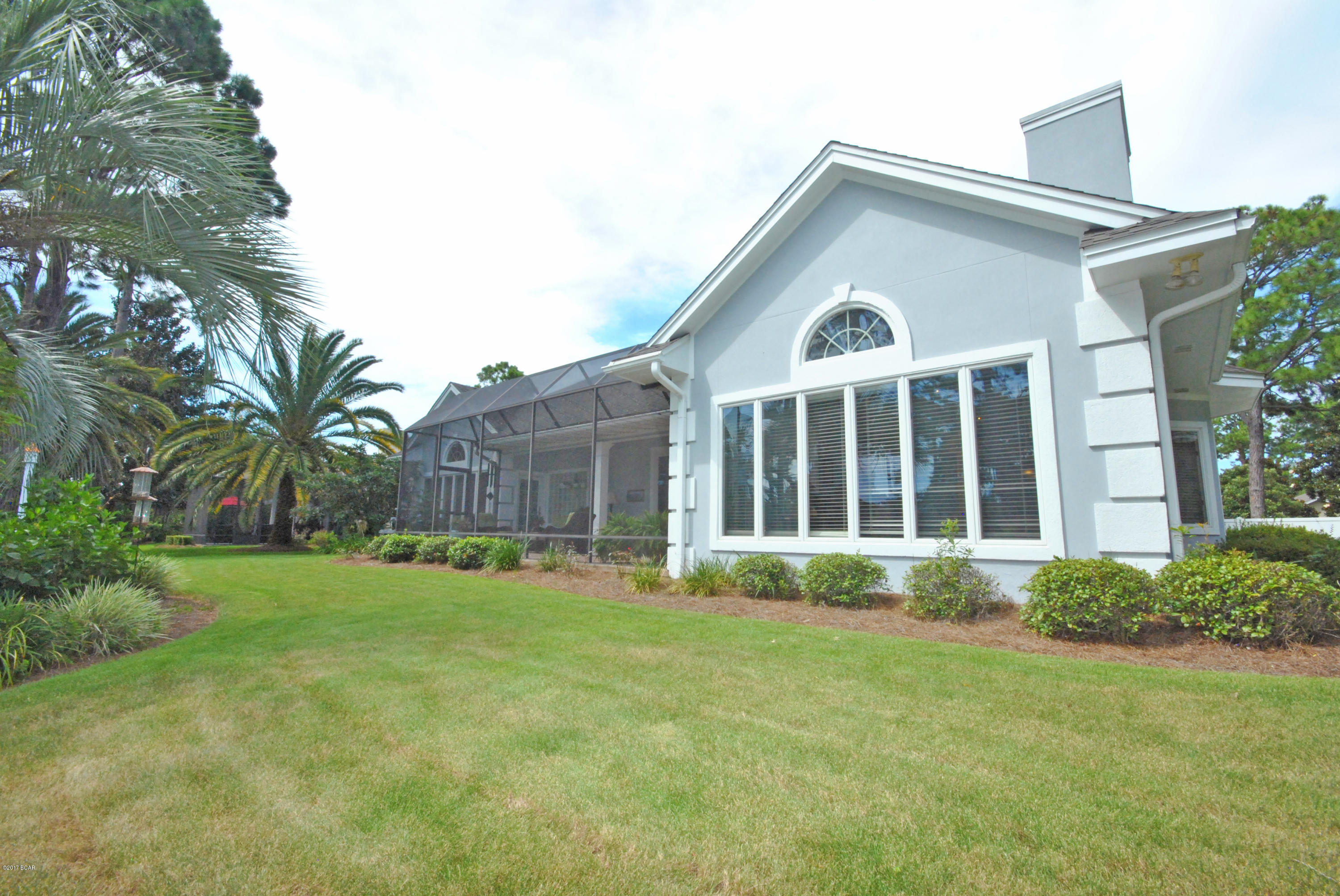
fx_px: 559
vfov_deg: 77.5
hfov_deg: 100.3
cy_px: 448
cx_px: 670
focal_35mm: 15
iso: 800
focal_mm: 10
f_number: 18
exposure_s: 1/160
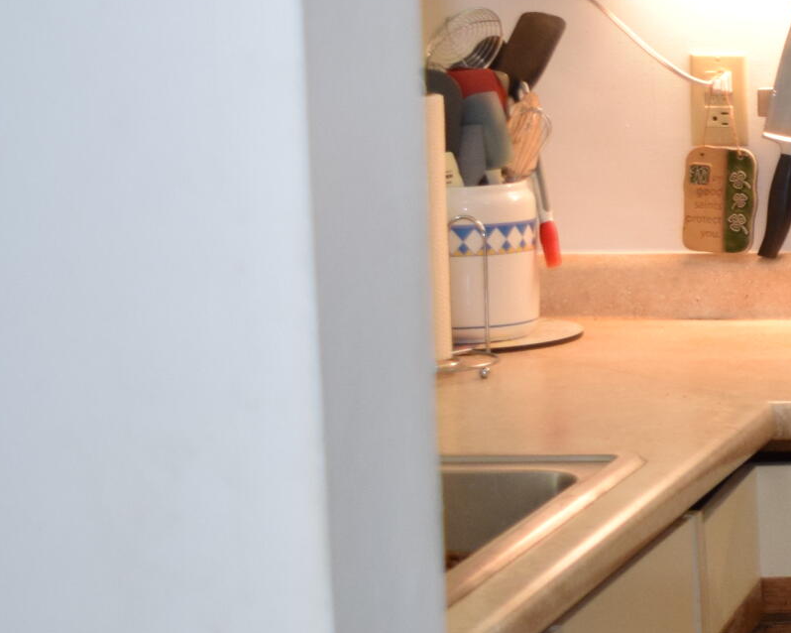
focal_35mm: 127
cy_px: 279
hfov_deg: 13.4
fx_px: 2972
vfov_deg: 12.1
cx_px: 1478
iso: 800
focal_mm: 24
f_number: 5
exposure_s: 1/100
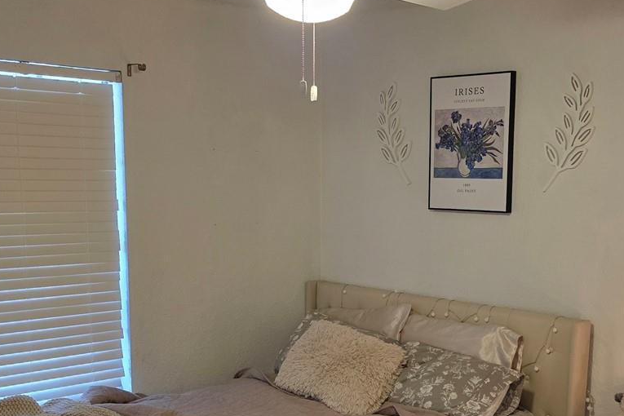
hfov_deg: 39.4
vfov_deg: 26.6
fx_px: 867
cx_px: 379
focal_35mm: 50
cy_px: 321
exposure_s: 1/120
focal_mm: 6.3
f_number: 1.7
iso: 320
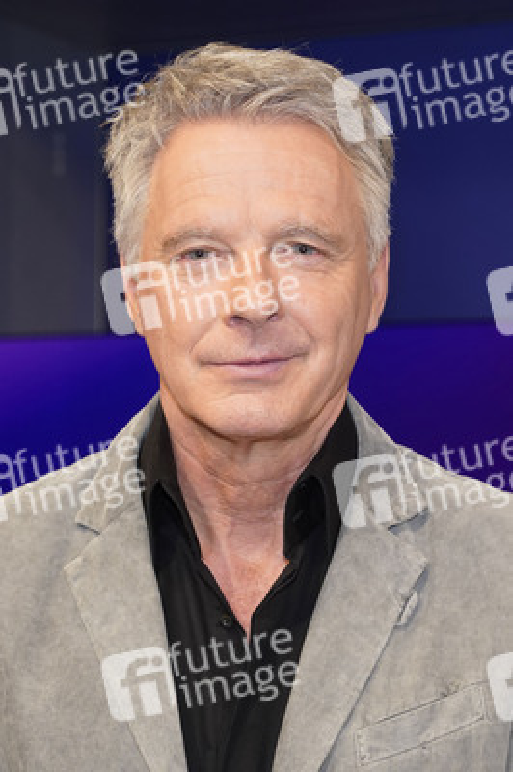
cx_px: 256
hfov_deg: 17.2
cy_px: 386
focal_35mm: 79
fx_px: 1691
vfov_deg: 25.7
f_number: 5.6
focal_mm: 79
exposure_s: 1/160
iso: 2000
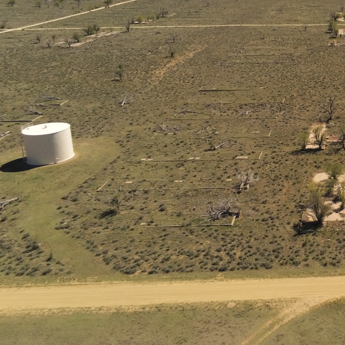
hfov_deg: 31.0
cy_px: 91
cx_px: 390
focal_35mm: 48
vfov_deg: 34.7
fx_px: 541
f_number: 2.4
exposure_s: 1/1923
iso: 100
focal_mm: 4
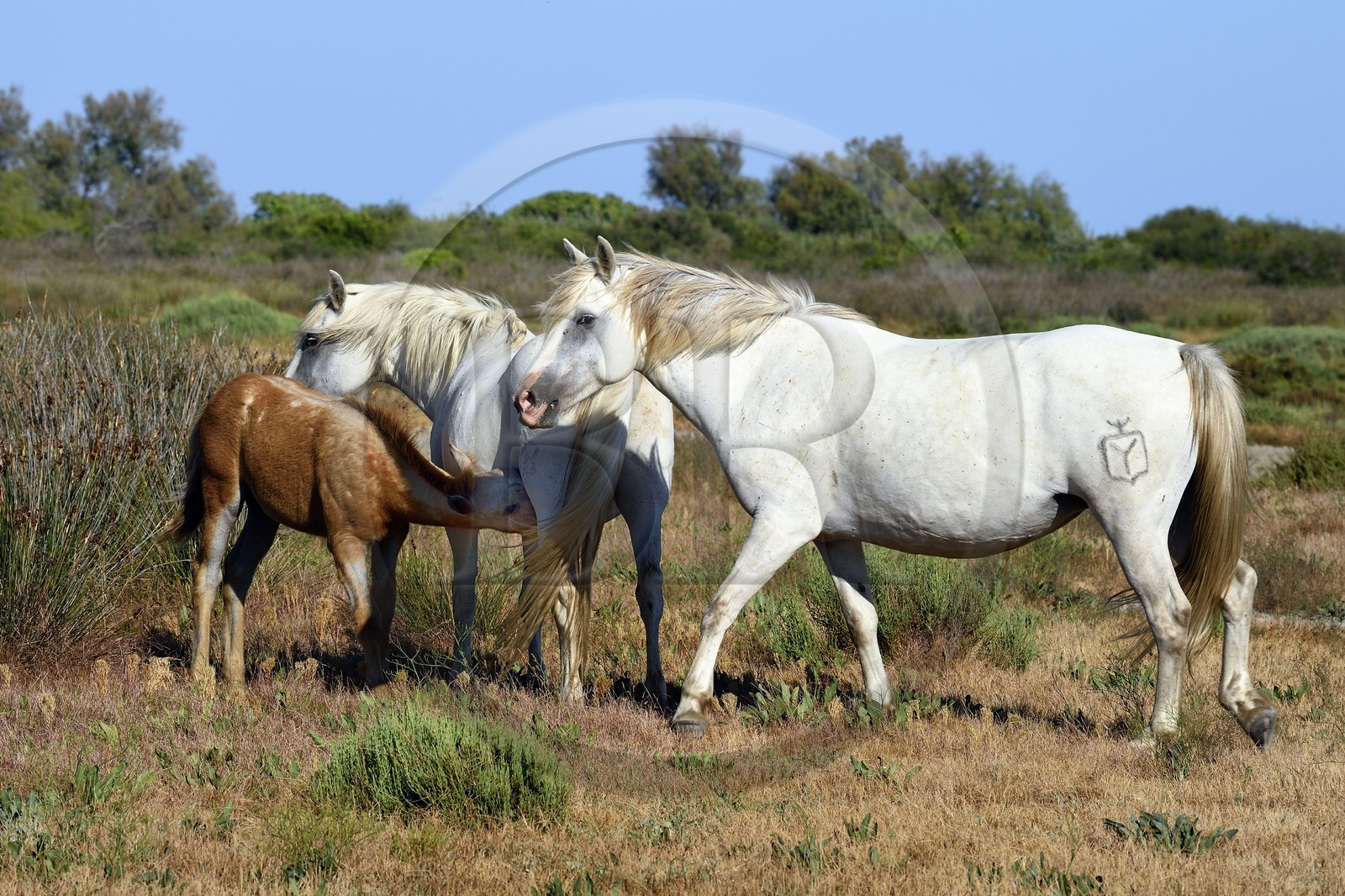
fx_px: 7470
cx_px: 672
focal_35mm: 200
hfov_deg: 10.3
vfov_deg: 6.9
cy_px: 448
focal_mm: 200
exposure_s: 1/400
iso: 200
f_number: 10
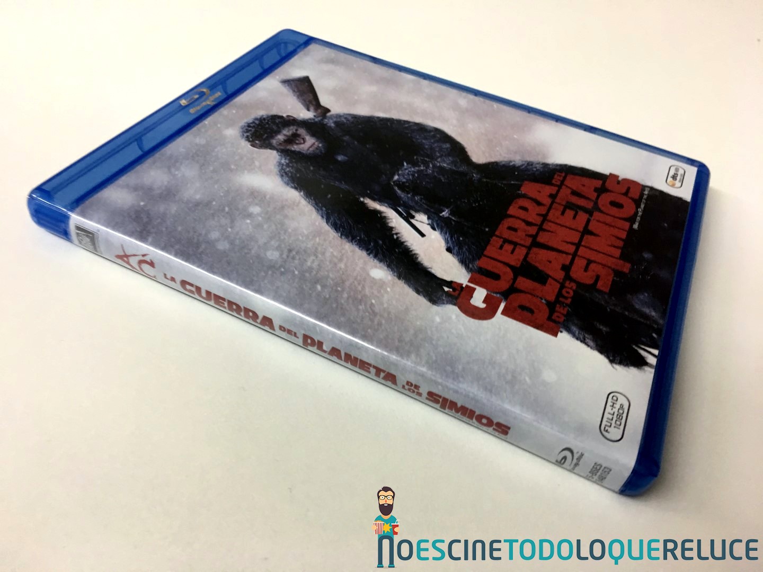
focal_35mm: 29
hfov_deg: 61.7
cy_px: 286
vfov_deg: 48.2
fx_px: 639
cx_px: 382
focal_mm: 4.15
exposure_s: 1/17
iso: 50
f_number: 2.2
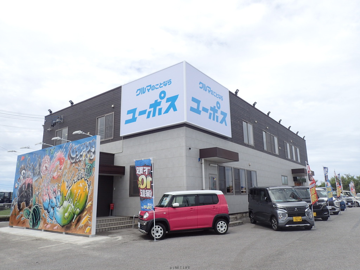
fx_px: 260
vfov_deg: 54.9
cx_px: 180
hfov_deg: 69.4
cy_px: 135
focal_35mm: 25
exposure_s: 1/200
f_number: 8
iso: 100
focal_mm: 4.5
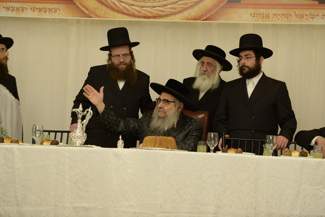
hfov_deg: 20.0
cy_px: 108
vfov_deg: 13.4
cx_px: 162
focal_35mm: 102
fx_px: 921
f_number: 2.8
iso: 1600
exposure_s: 1/125
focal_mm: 102
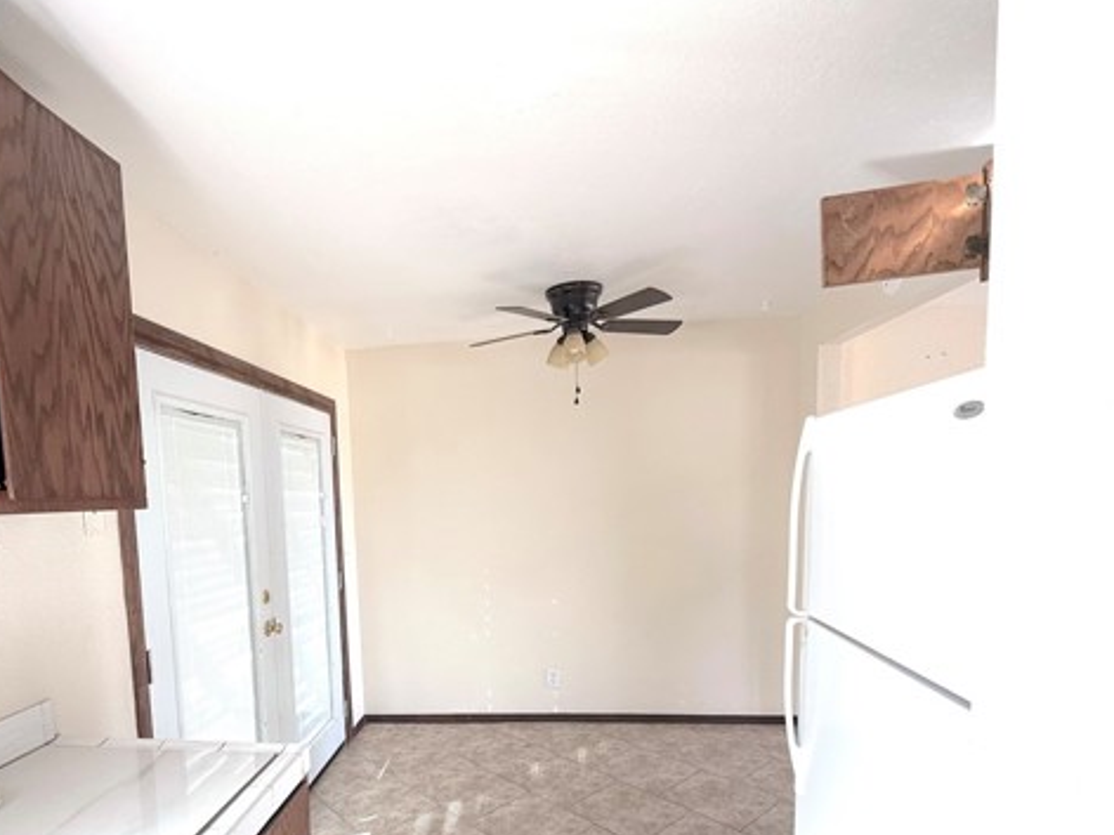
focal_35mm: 19
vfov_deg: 67.0
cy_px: 550
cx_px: 458
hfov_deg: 83.8
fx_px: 611
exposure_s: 1/99
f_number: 2.2
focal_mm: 2.22
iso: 100
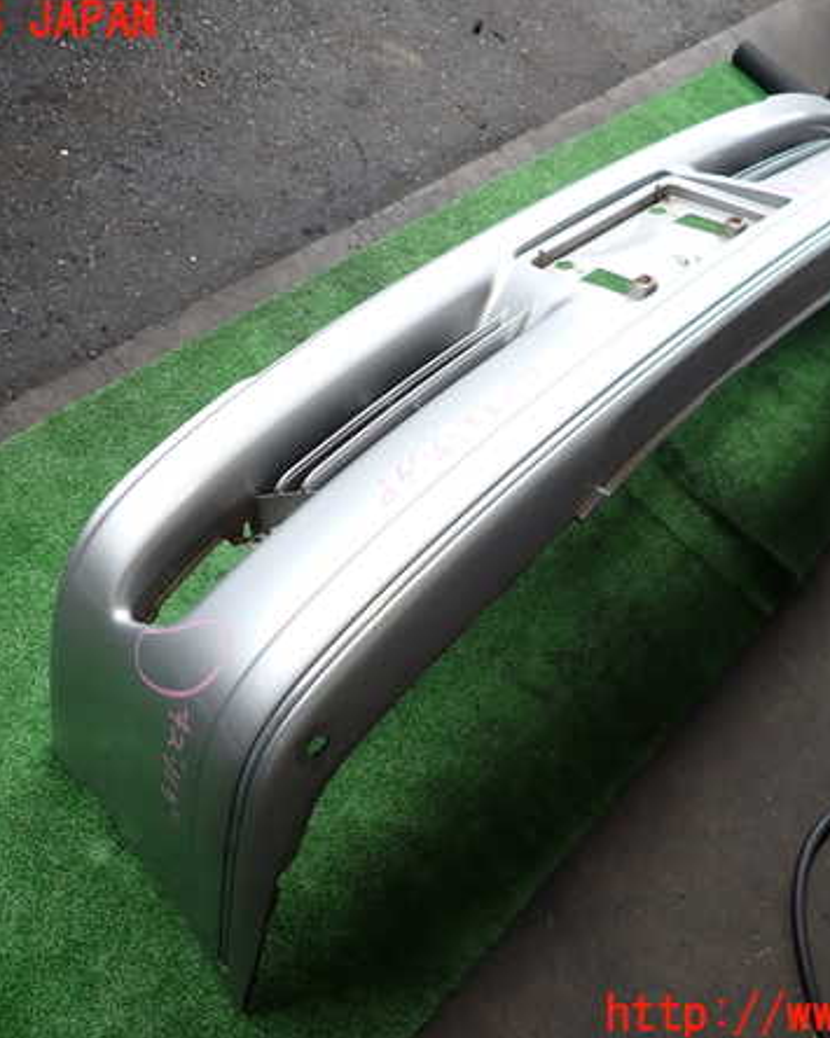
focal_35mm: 33
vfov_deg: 54.2
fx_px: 1014
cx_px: 433
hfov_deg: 44.5
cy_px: 519
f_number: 2
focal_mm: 4.5
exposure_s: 1/160
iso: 100
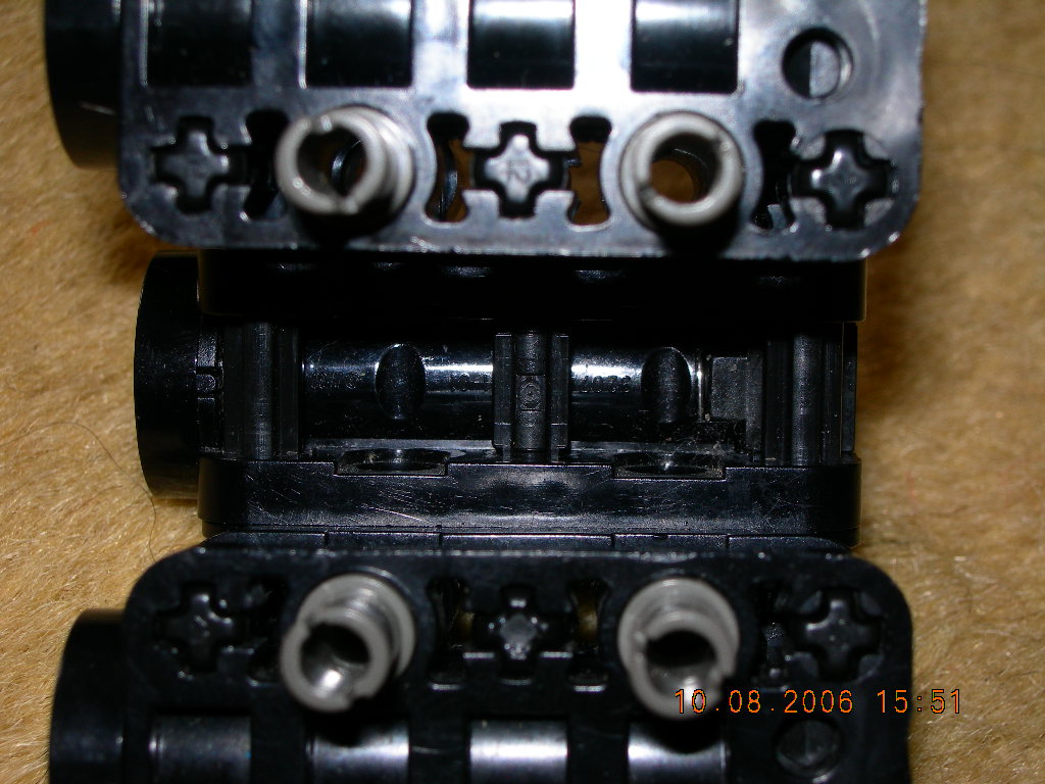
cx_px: 522
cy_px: 392
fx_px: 2174
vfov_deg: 20.4
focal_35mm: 72
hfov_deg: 27.0
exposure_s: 1/60.1
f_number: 6.3
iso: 50
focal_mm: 14.9
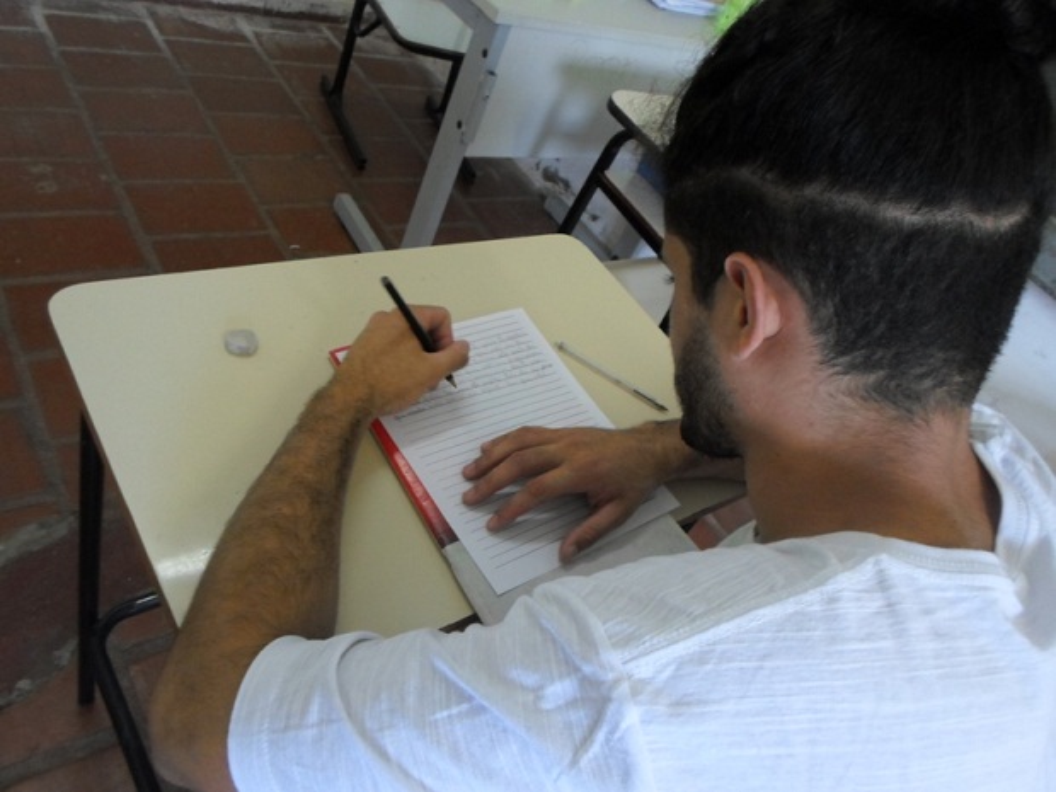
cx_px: 528
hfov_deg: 69.4
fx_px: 763
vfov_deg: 54.9
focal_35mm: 25
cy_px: 396
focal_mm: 4.5
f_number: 2.5
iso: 240
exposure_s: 1/30
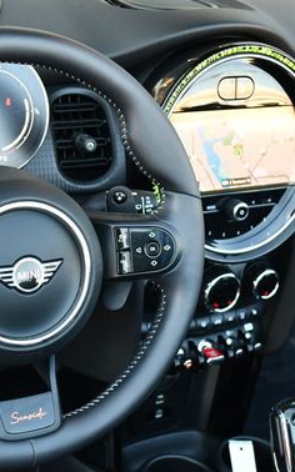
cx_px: 95
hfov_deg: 17.1
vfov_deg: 27.1
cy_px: 246
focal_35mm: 76
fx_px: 978
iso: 800
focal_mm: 22
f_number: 4
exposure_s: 1/250
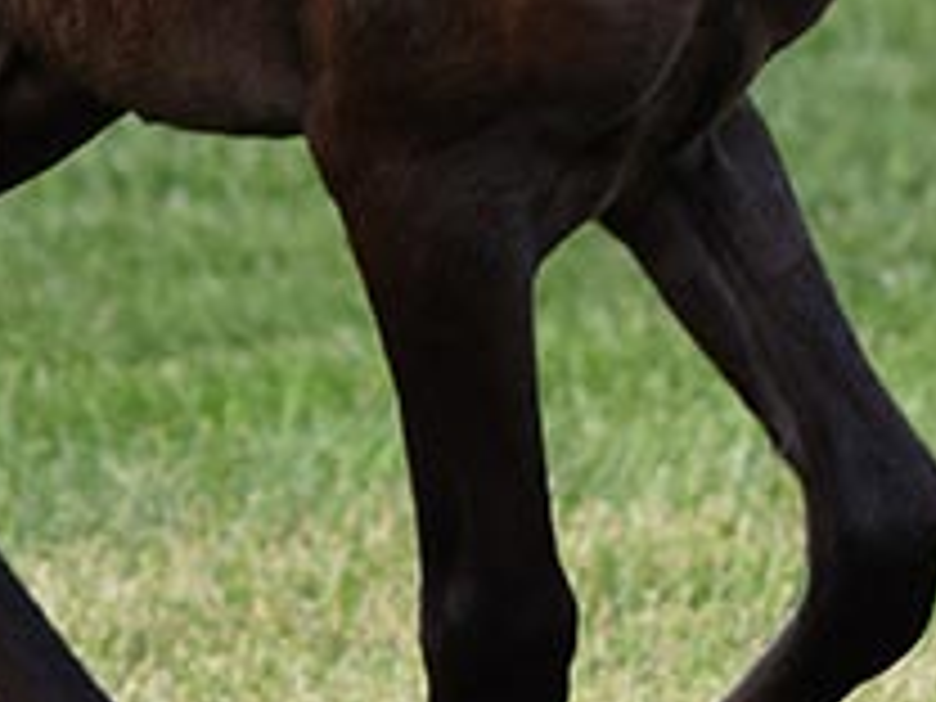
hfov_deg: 1.9
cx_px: 745
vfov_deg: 1.4
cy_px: 171
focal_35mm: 1049
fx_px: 28364
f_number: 4.8
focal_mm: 140
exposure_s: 1/1000
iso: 800
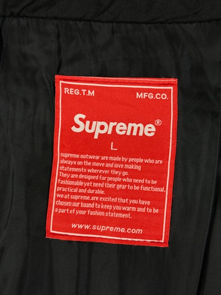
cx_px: 110
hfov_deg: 30.3
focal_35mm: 48
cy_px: 148
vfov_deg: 39.7
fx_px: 409
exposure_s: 1/100
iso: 80
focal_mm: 6.76
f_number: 1.78
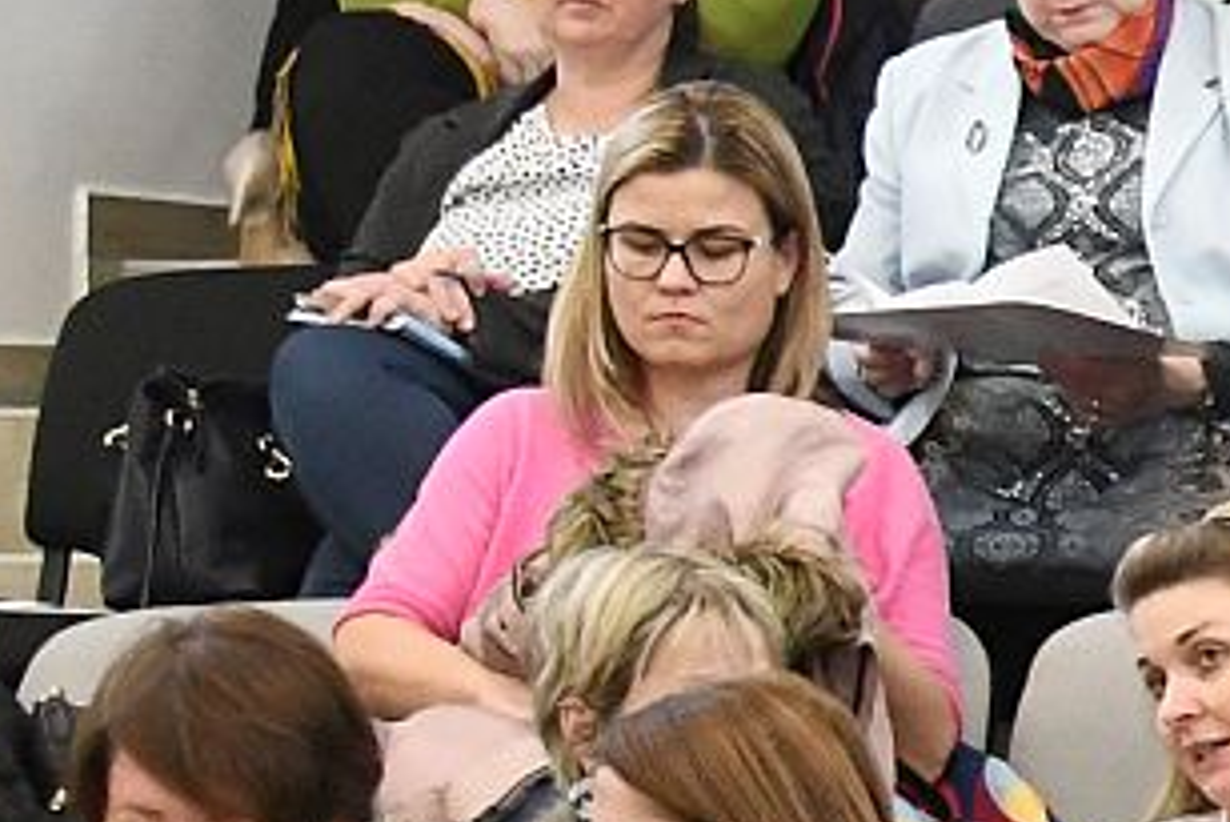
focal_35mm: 313
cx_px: 3153
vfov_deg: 4.4
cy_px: 708
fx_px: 10699
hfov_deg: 6.2
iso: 5000
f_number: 6.3
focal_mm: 40
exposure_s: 1/160
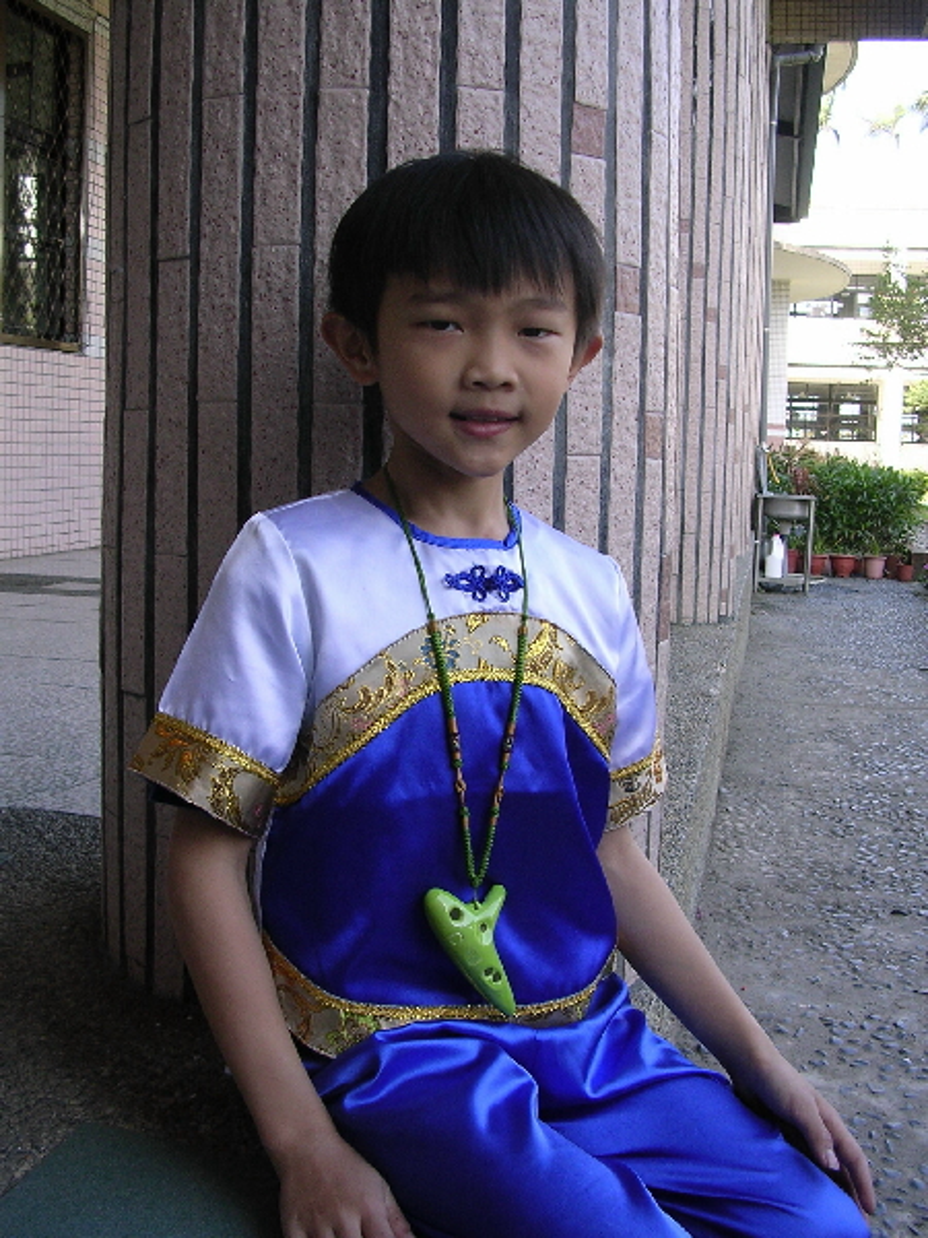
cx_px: 464
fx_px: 1358
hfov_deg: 37.7
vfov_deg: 49.0
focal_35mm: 38
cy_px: 619
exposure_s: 1/127
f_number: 2.8
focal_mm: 5.8
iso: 100
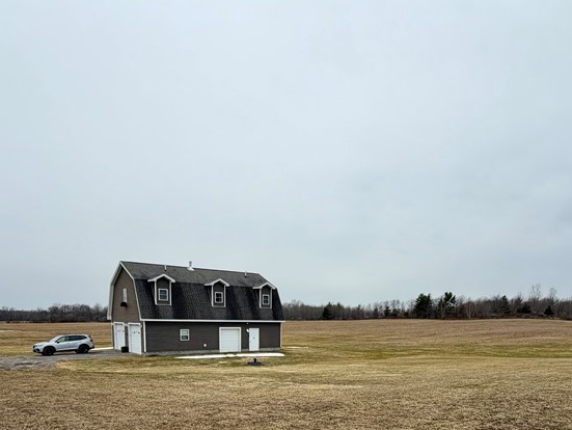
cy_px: 377
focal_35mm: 26
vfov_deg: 48.3
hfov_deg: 67.3
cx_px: 292
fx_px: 430
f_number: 2.2
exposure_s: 1/770
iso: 32
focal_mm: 2.22
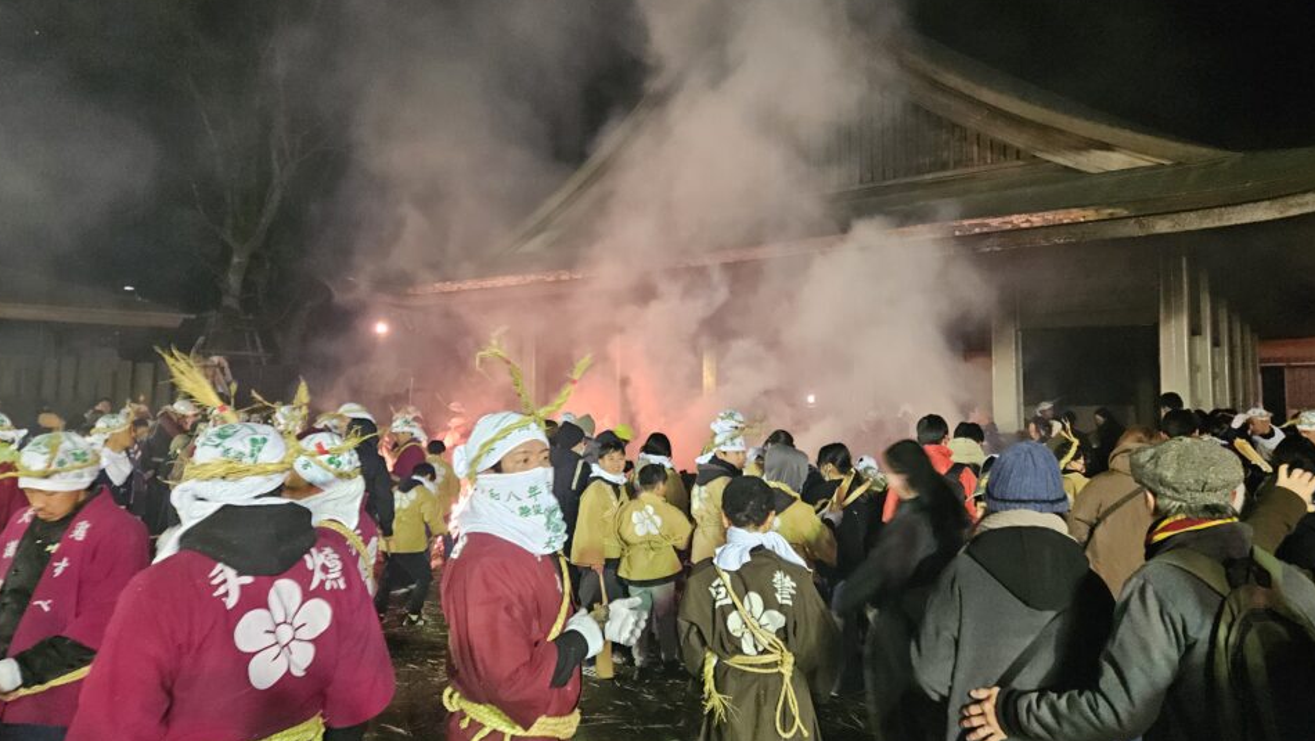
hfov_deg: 69.8
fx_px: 942
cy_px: 335
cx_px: 666
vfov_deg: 42.9
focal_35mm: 27
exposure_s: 1/40
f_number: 1.8
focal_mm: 5.4
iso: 500
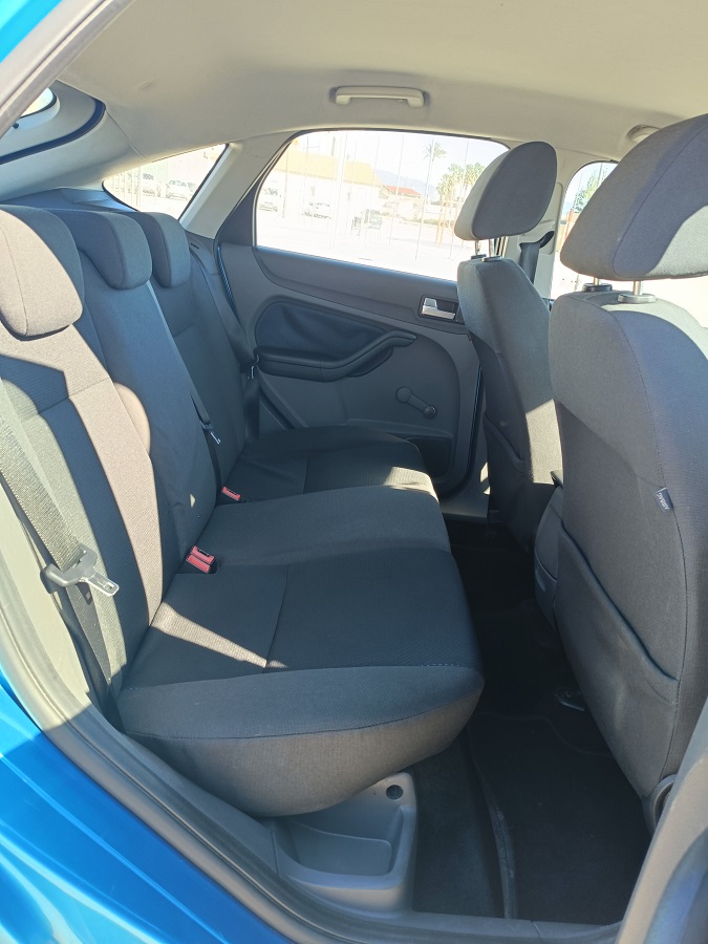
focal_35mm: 25
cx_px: 354
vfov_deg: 69.4
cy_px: 472
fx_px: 682
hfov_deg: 54.9
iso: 100
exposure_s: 1/50
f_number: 1.7
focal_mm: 4.7
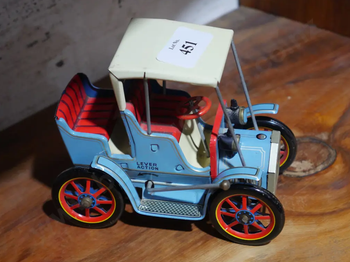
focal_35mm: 85
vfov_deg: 17.4
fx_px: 859
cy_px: 131
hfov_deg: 23.0
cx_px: 175
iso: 2000
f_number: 5.6
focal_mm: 42
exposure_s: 1/100
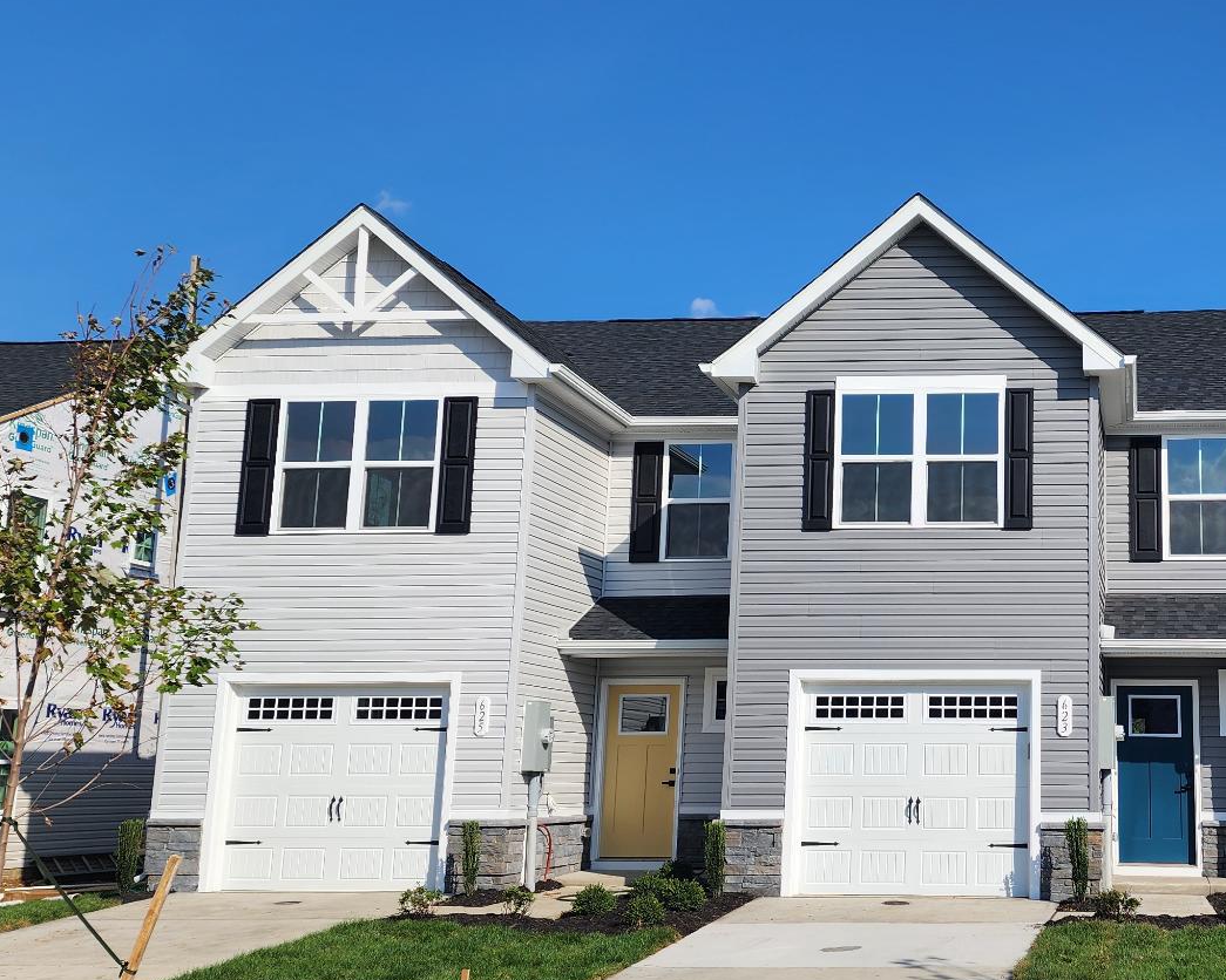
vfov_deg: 34.1
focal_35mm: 44
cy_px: 498
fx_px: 1597
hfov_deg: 40.0
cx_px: 1012
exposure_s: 1/1538
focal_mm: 6.4
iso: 12
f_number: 1.8
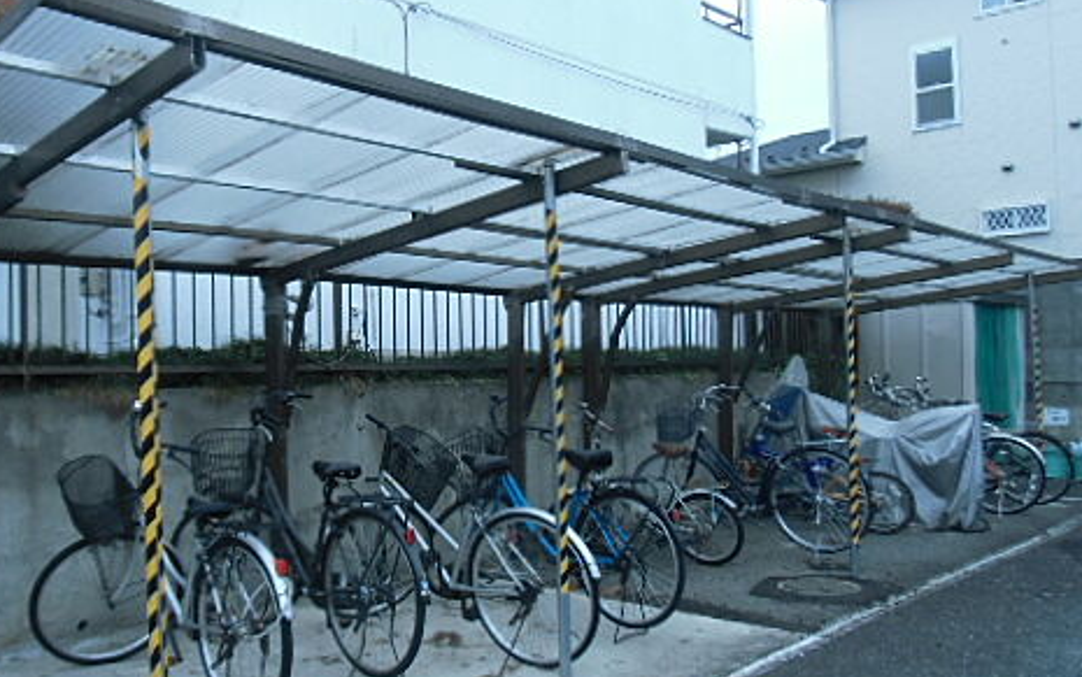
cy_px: 377
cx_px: 414
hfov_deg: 54.8
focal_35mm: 35
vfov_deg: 36.3
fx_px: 1032
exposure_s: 1/80
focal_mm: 4.24
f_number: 3
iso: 100
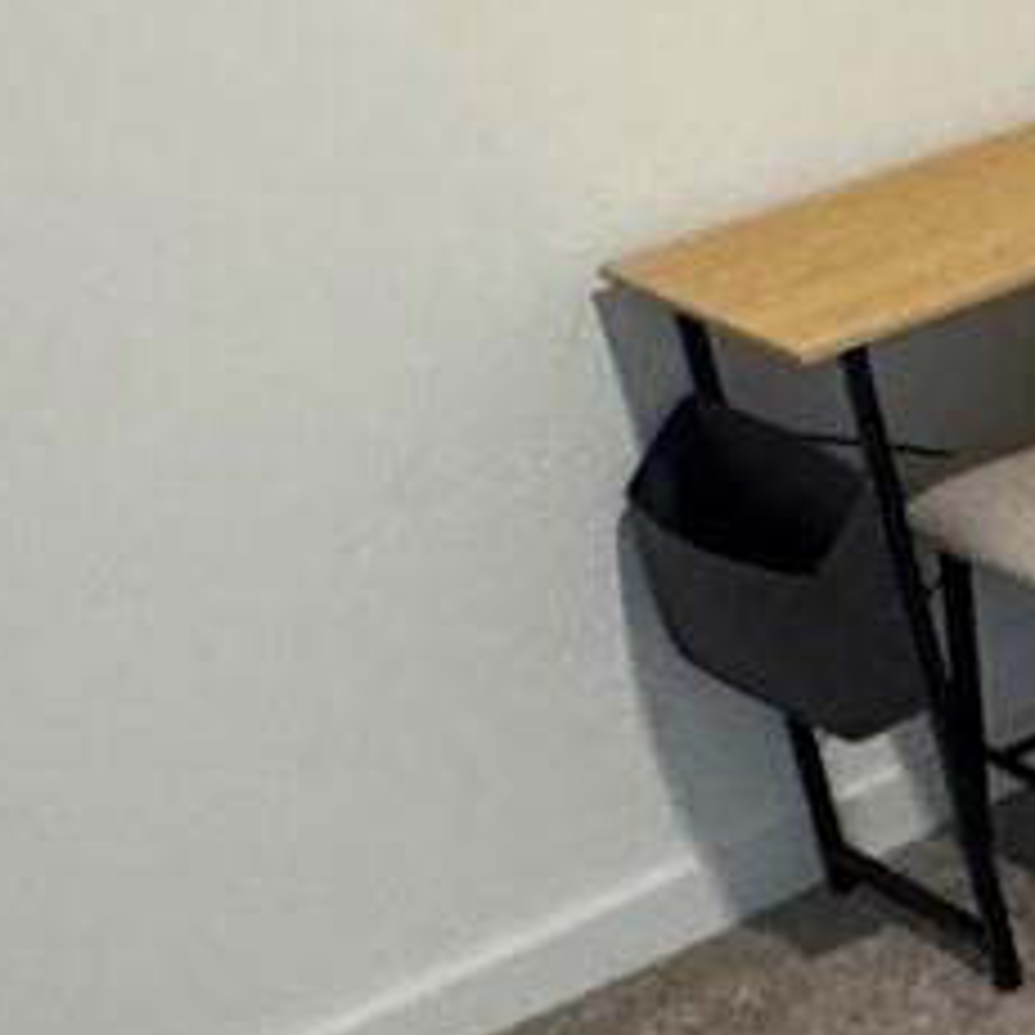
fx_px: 3721
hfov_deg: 12.2
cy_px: 410
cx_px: 2565
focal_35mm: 110
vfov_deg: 15.8
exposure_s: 1/60
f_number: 2.2
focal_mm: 2.22
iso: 400
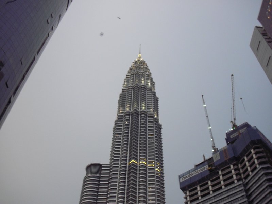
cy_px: 102
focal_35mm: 38
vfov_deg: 37.7
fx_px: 299
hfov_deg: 49.0
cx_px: 136
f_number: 2.8
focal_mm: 6.2
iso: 200
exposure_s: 1/60
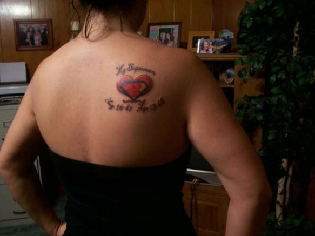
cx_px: 160
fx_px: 318
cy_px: 118
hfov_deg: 52.6
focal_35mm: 35
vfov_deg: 40.7
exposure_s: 1/8
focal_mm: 5.6
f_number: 2.7
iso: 160
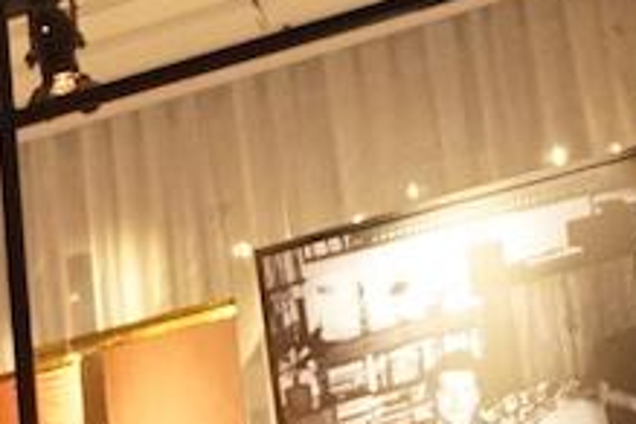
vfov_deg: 7.0
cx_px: -720
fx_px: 3462
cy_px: -6
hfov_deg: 9.6
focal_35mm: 196
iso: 2500
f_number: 4.5
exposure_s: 1/100
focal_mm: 28
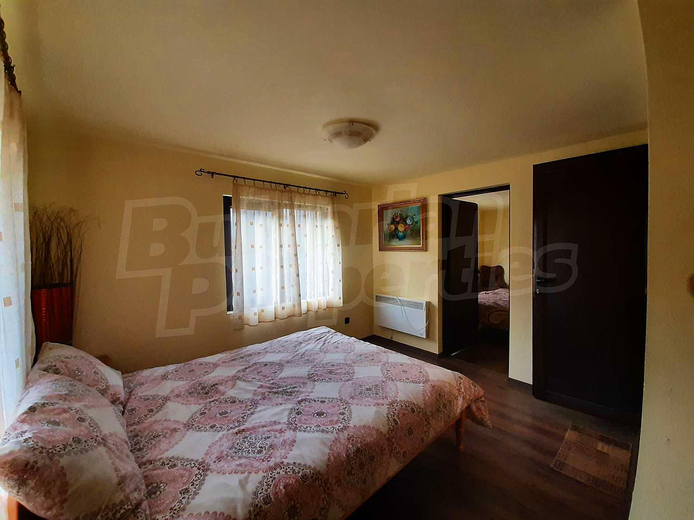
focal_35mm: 13
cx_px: 347
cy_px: 260
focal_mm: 1.42
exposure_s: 1/50
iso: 250
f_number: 2.2
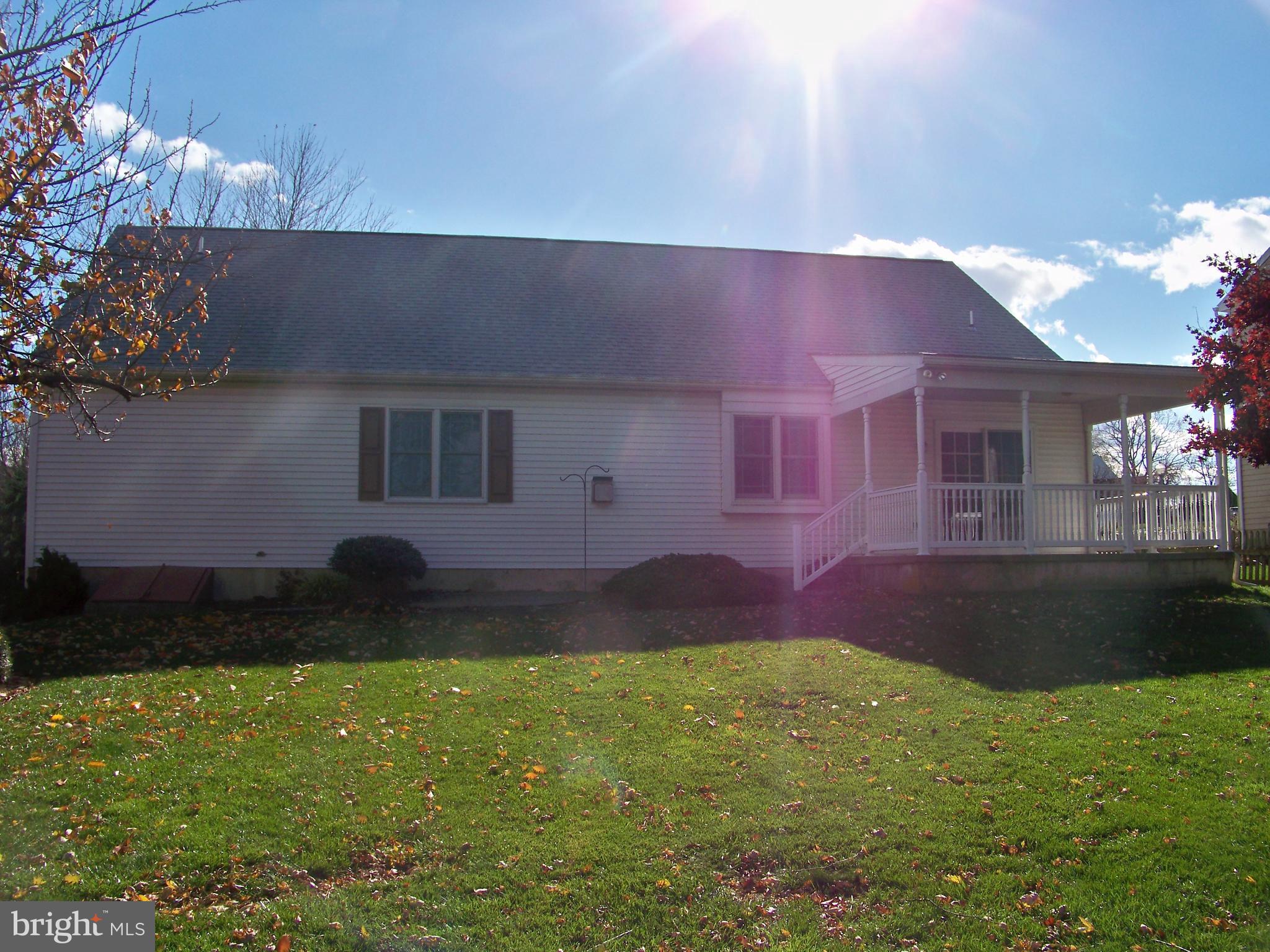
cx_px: 635
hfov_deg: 55.4
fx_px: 1211
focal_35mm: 33
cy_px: 476
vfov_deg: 42.9
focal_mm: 5.85
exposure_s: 1/800
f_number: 4
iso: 125
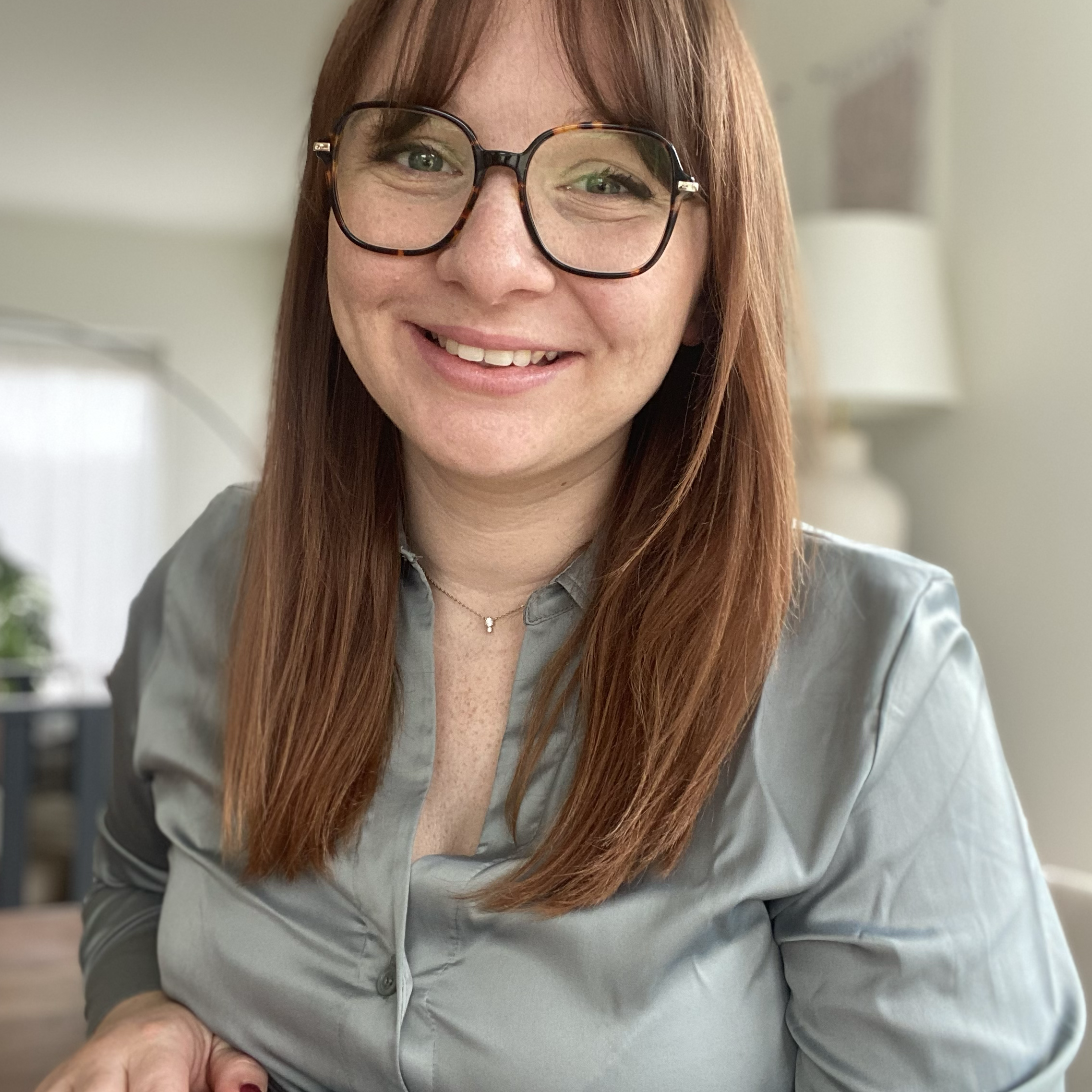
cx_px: 549
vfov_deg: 46.0
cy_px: 543
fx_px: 1285
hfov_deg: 46.0
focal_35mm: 36
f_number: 2.2
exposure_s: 1/60
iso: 125
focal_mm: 2.71
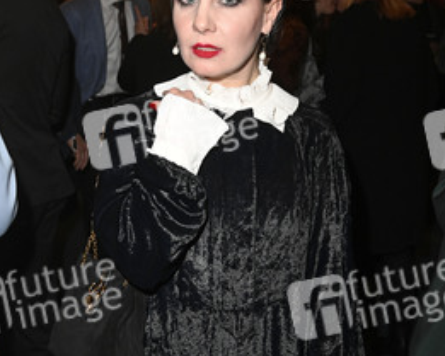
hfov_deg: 40.3
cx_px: 220
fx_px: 606
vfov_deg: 32.7
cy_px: 215
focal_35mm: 46
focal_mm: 32
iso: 3200
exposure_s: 1/50
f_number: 5.6
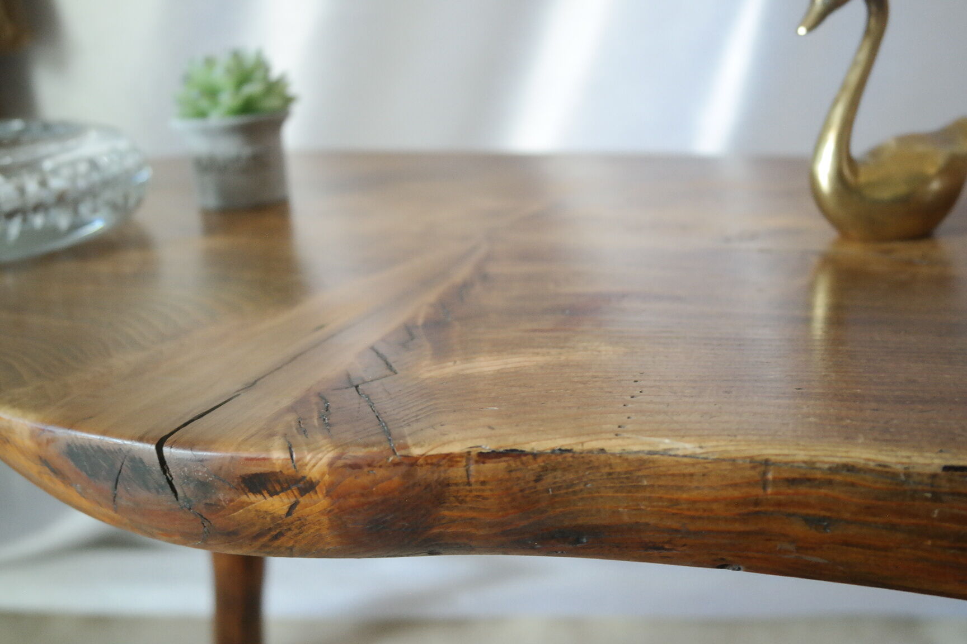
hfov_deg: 45.4
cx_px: 484
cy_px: 322
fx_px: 1155
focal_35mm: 43
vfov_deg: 31.2
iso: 1600
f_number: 5.6
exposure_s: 1/30
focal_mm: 28
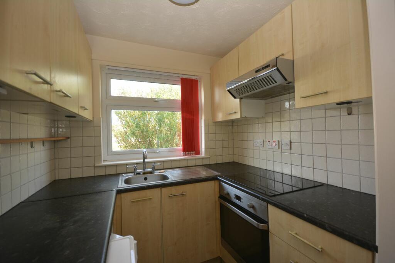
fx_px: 165
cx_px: 198
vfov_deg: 77.3
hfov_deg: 100.4
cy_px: 132
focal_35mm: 15
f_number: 4
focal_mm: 10
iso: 200
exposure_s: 1/60
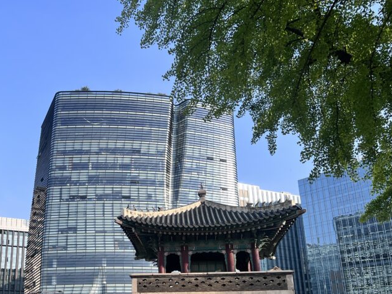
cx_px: 126
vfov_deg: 33.7
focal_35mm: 42
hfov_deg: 44.1
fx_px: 475
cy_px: 217
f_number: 1.5
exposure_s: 1/1972
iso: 50
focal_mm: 5.7
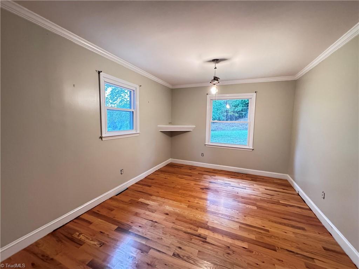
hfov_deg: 102.1
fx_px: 145
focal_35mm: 14
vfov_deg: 85.7
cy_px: 134
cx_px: 180
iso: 1000
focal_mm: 2.22
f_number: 2.2
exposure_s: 1/60
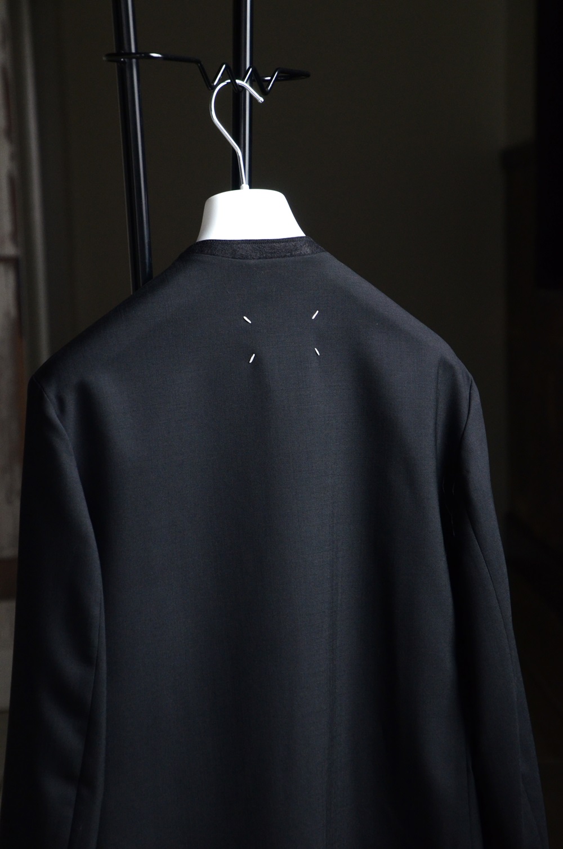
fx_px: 2473
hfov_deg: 13.0
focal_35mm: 105
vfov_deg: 19.5
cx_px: 282
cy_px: 424
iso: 1250
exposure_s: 1/80
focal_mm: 70
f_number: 5.3
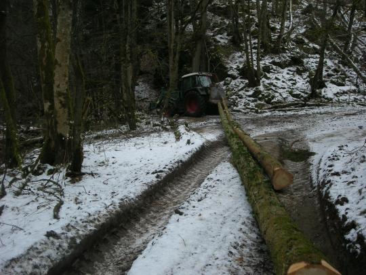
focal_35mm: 35
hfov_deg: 52.6
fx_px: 370
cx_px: 183
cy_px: 138
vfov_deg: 40.7
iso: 76
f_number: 2.8
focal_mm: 5.7
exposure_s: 1/58.1
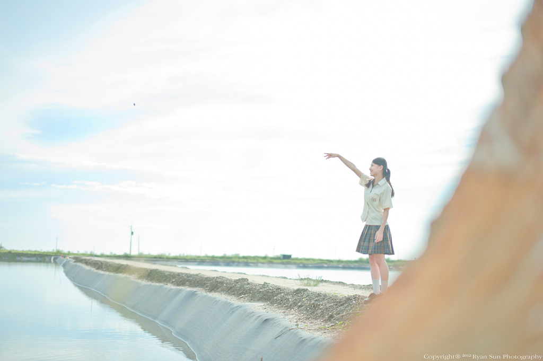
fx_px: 754
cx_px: 272
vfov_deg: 26.9
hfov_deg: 39.6
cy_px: 180
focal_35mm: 50
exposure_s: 1/8000
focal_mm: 50
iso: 100
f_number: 1.6
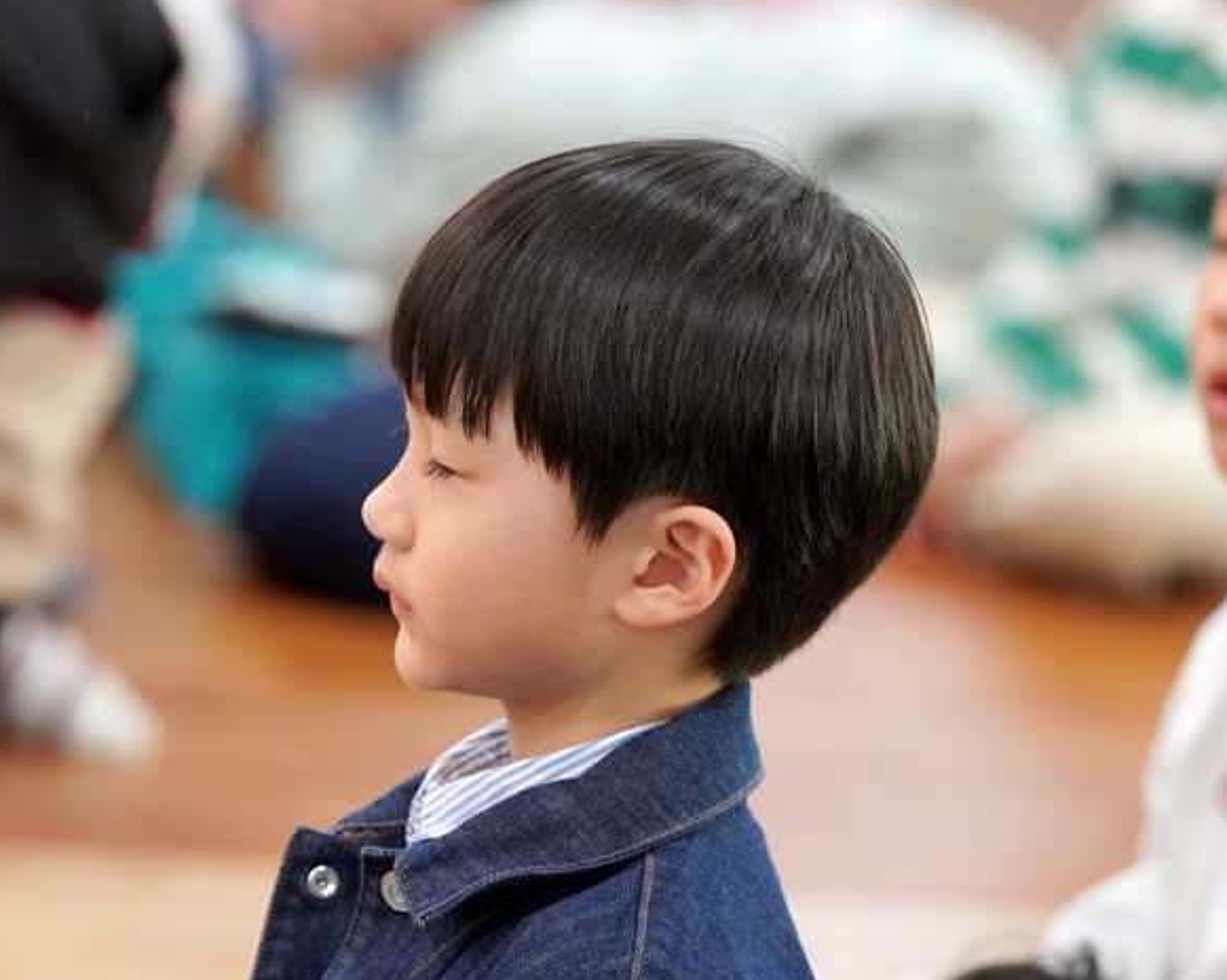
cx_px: 365
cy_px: 606
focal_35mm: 291
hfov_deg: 6.6
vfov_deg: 5.3
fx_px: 10560
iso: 4000
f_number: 4
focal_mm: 200
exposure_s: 1/250
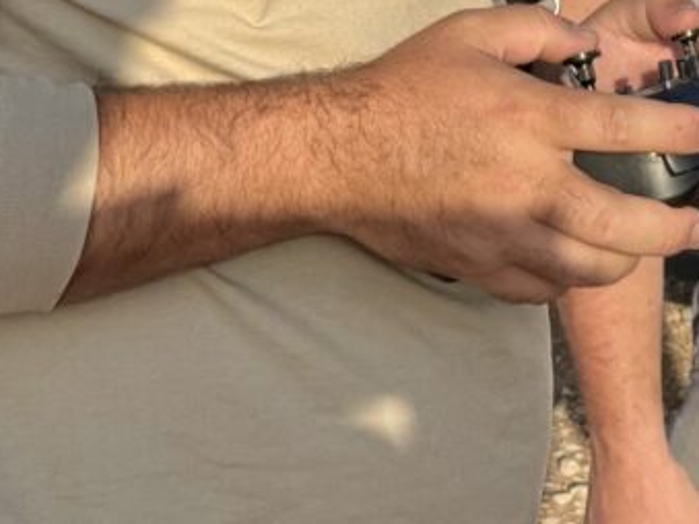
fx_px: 3432
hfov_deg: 11.6
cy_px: -396
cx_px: 563
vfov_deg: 8.4
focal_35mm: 170
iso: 64
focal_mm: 6.76
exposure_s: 1/3378
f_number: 1.78
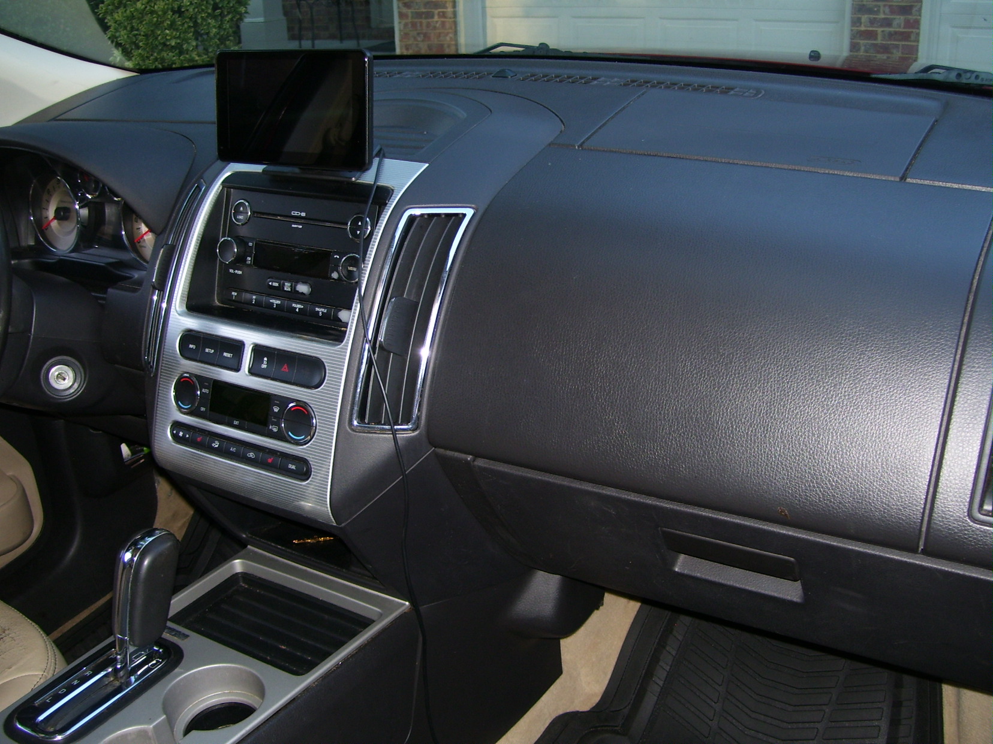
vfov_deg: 38.7
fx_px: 1061
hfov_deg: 50.1
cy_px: 372
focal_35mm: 37
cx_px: 496
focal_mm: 6
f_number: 2.7
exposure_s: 1/60
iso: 80
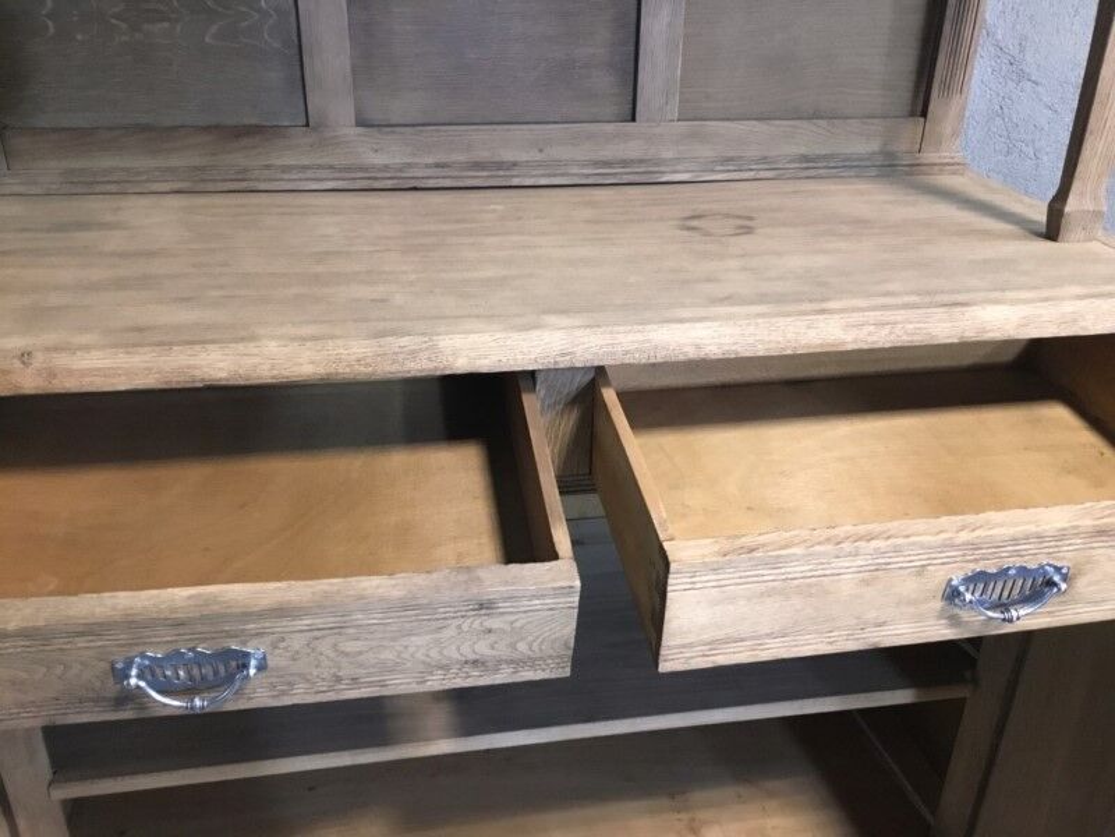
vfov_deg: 45.4
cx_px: 558
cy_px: 418
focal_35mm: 31
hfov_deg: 58.4
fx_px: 999
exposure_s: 1/17
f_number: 2.4
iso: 400
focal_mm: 3.3
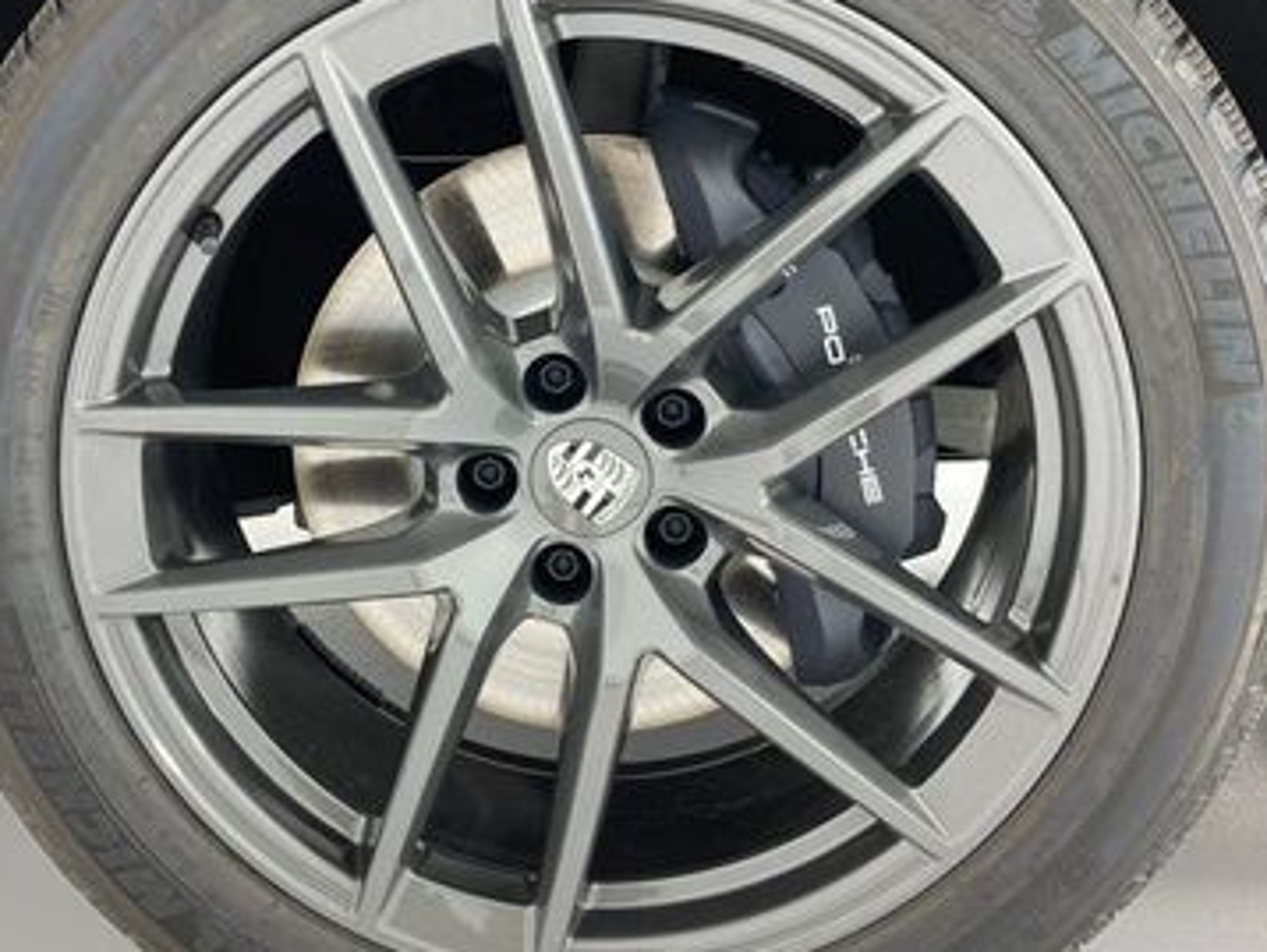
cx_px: 524
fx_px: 1831
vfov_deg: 29.1
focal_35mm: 50
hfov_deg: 38.1
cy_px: 400
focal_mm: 3.99
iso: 40
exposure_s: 1/60
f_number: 1.8
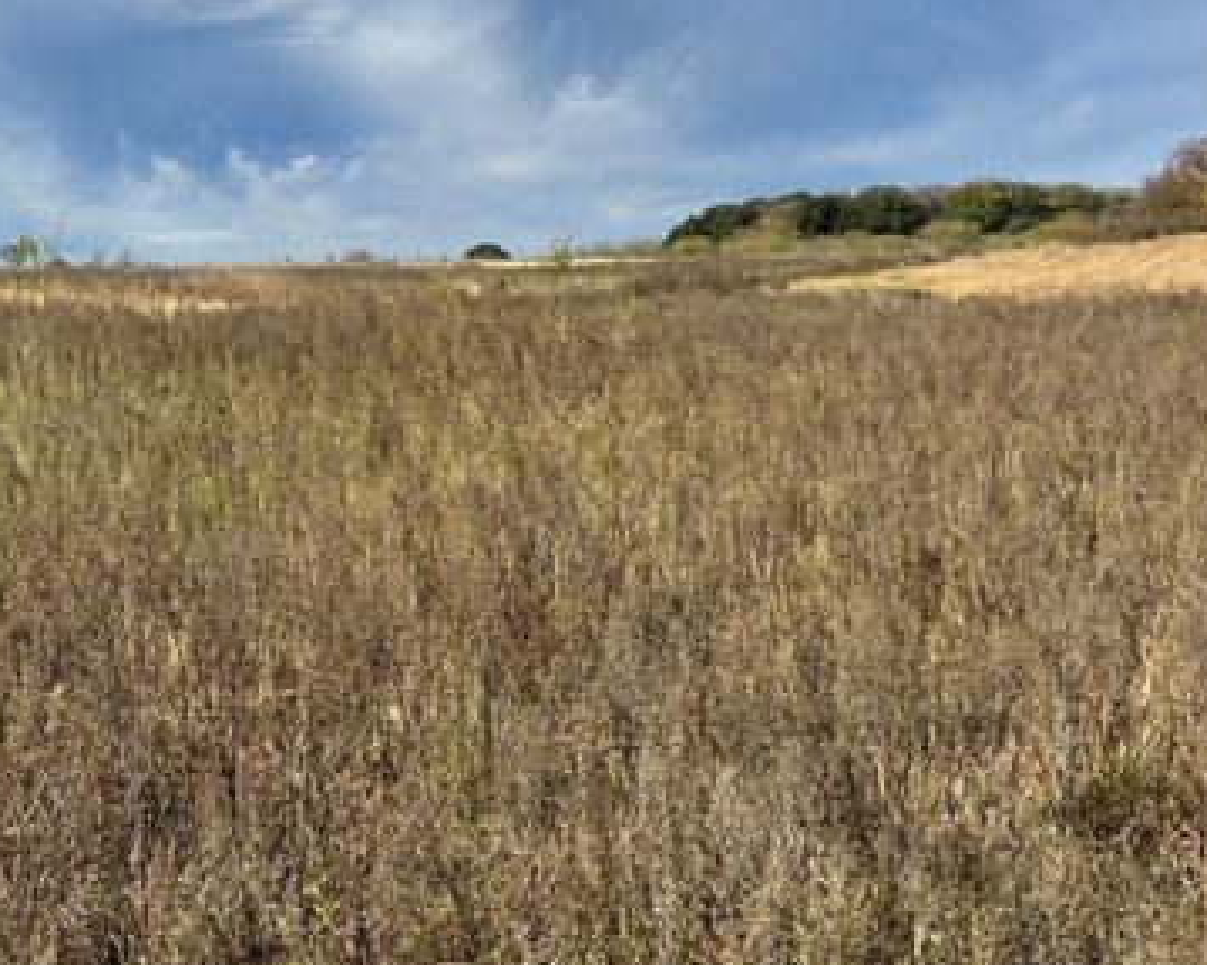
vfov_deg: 32.7
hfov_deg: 38.9
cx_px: 249
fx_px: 1643
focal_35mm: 46
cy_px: 437
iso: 50
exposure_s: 1/4831
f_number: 1.5
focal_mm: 5.7
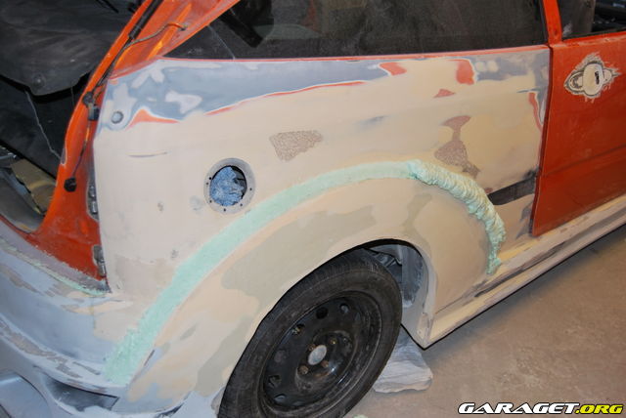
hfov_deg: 49.5
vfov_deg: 34.3
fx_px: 679
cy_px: 209
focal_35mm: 39
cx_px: 313
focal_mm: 26
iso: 200
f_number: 4.2
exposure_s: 1/60
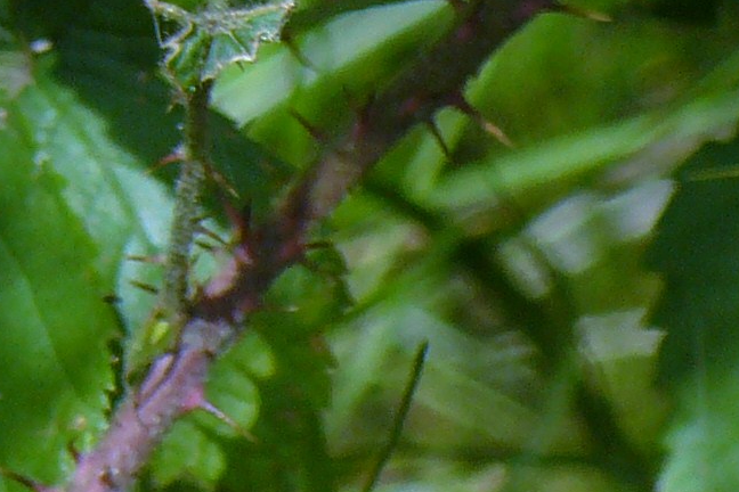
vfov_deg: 2.2
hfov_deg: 3.3
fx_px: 12849
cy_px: 1264
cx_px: 1353
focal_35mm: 626
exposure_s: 1/200
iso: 100
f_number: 4.5
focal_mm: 21.2
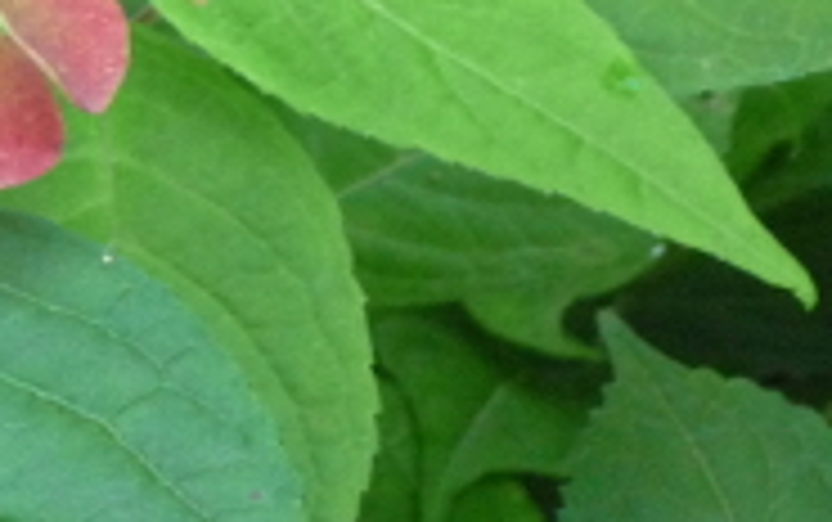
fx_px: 10145
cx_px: -333
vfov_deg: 2.9
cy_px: -99
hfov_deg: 4.7
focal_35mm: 447
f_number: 5.9
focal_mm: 22
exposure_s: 1/30
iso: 400
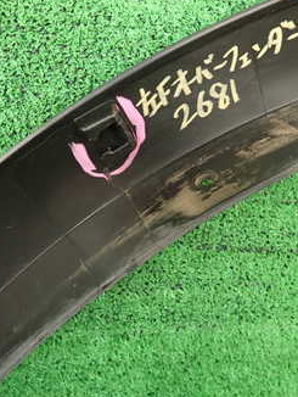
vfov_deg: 41.2
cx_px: 119
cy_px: 179
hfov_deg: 31.5
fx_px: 527
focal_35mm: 46
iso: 160
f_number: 2
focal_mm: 4.5
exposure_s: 1/60
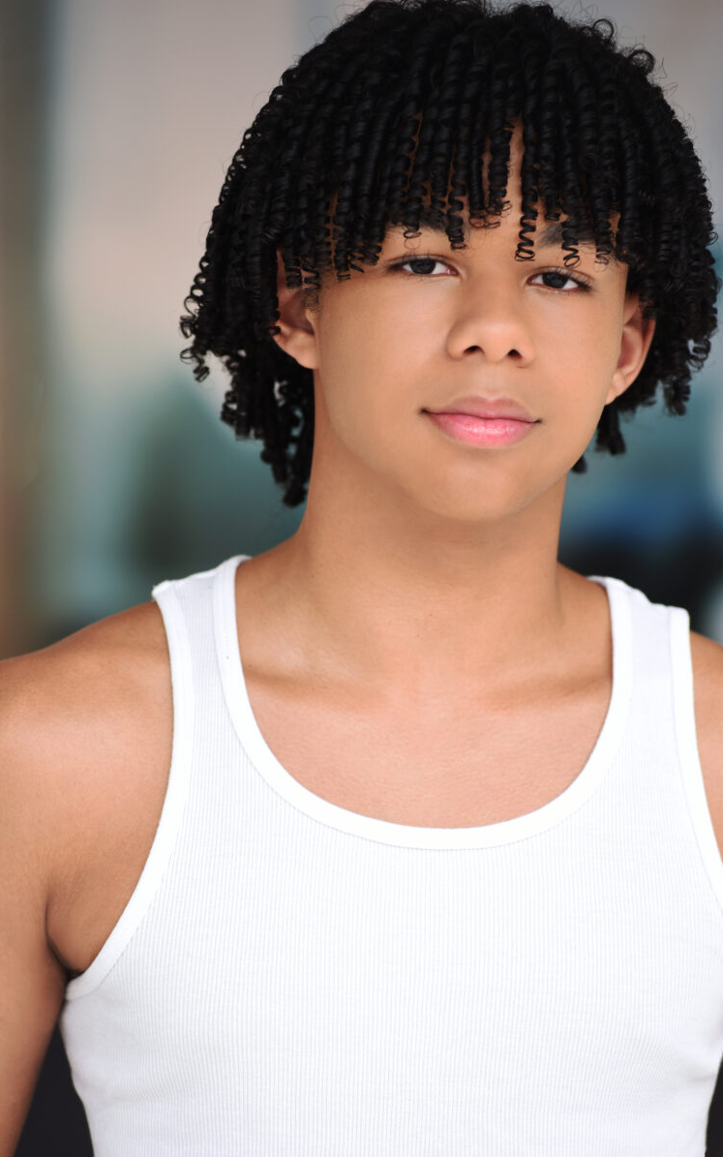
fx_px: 5485
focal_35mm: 174
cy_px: 577
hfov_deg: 7.5
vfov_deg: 12.0
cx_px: 386
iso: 800
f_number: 4.5
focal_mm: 170
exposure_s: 1/640
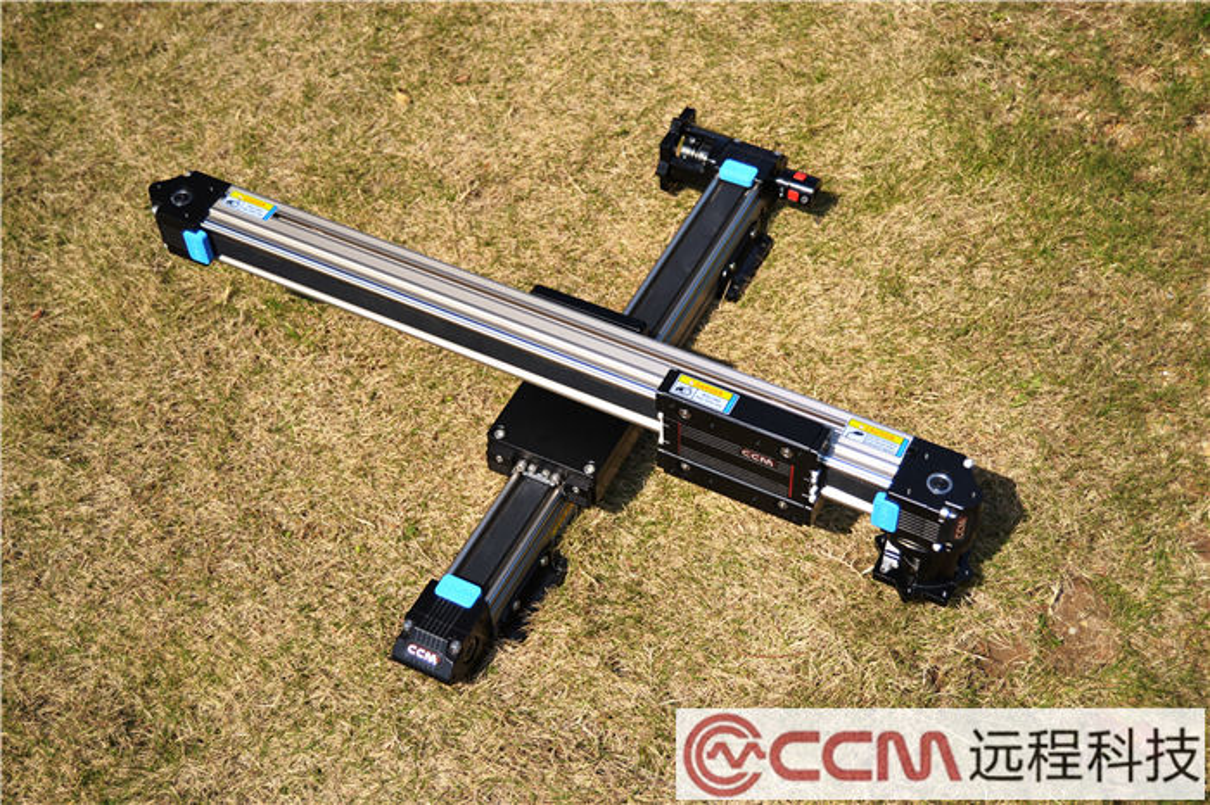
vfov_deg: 28.0
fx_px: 1612
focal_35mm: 48
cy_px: 402
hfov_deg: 41.1
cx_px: 605
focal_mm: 32
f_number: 4.5
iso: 400
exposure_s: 1/2500
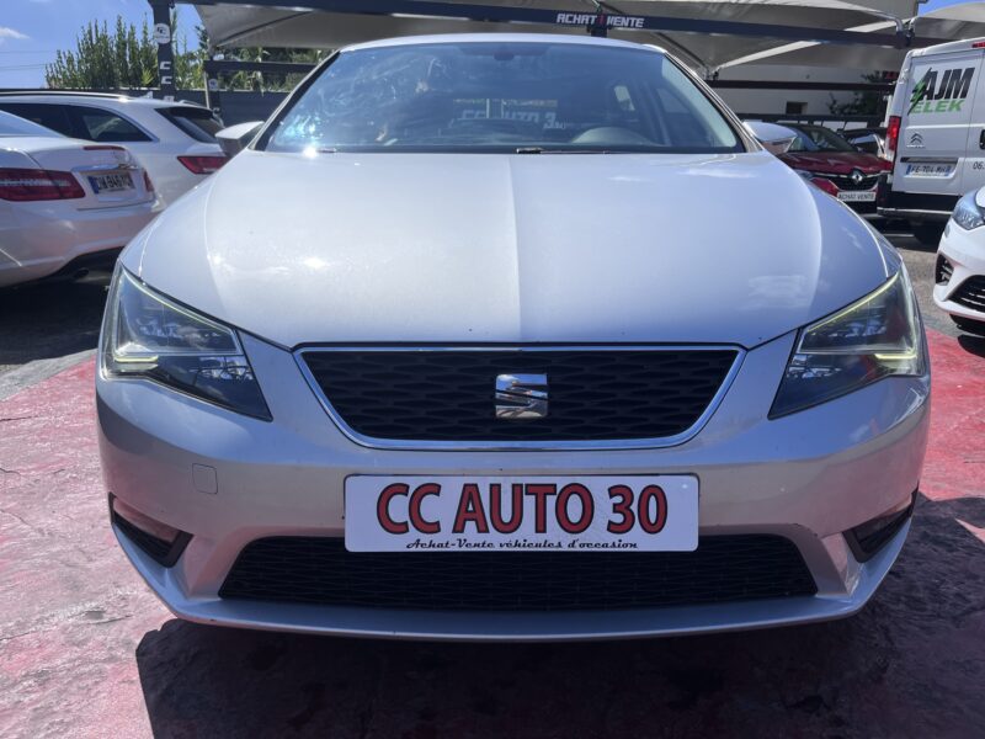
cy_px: 370
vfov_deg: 53.1
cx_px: 492
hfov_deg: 67.3
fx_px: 740
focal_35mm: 26
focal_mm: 5.1
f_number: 1.6
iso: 50
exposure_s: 1/5848
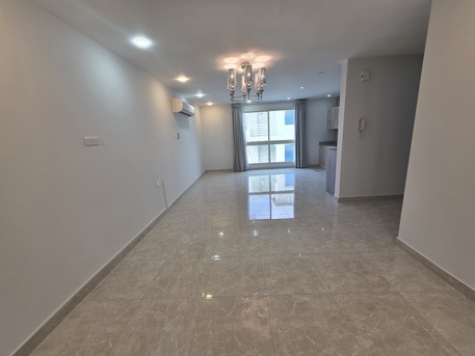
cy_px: 178
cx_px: 238
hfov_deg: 106.2
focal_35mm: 13
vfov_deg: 89.9
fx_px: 178
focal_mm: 2.2
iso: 40
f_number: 1.9
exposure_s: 1/100
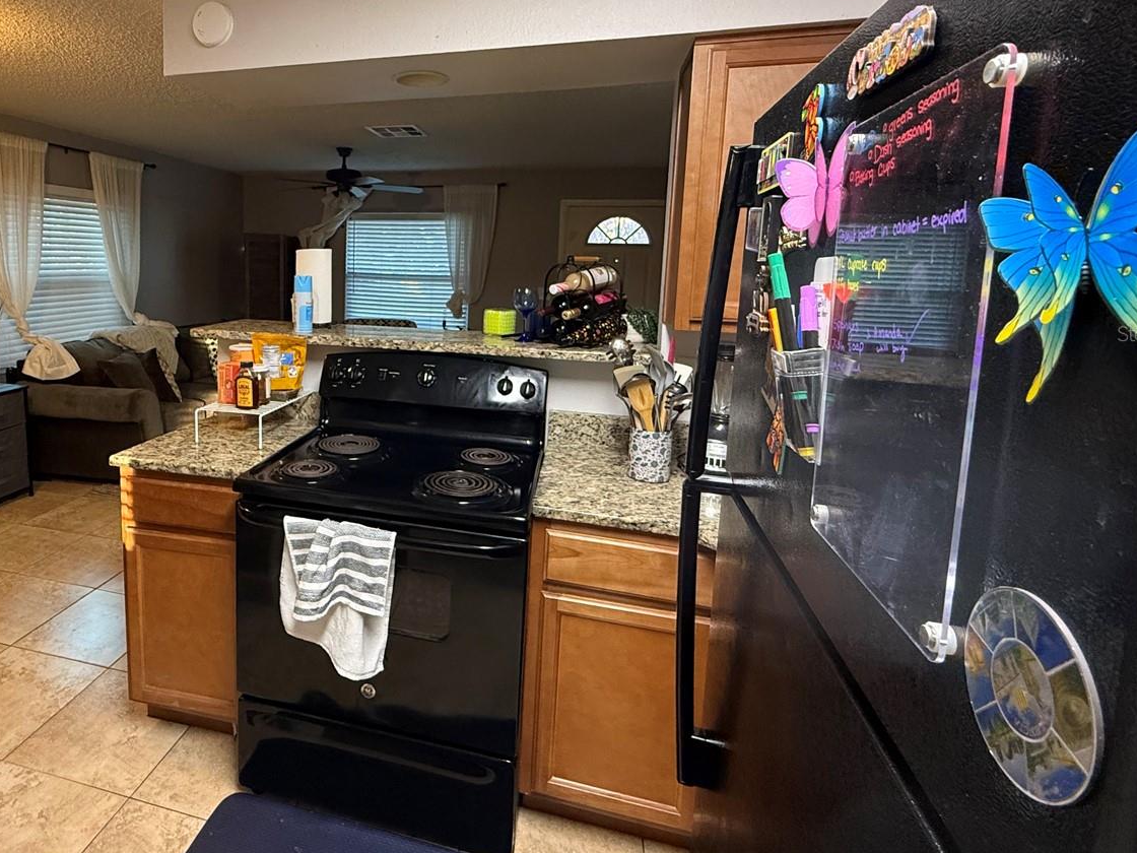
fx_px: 657
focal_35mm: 20
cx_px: 401
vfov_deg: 65.2
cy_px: 333
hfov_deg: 79.7
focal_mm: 2.22
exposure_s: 1/60
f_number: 2.2
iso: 400
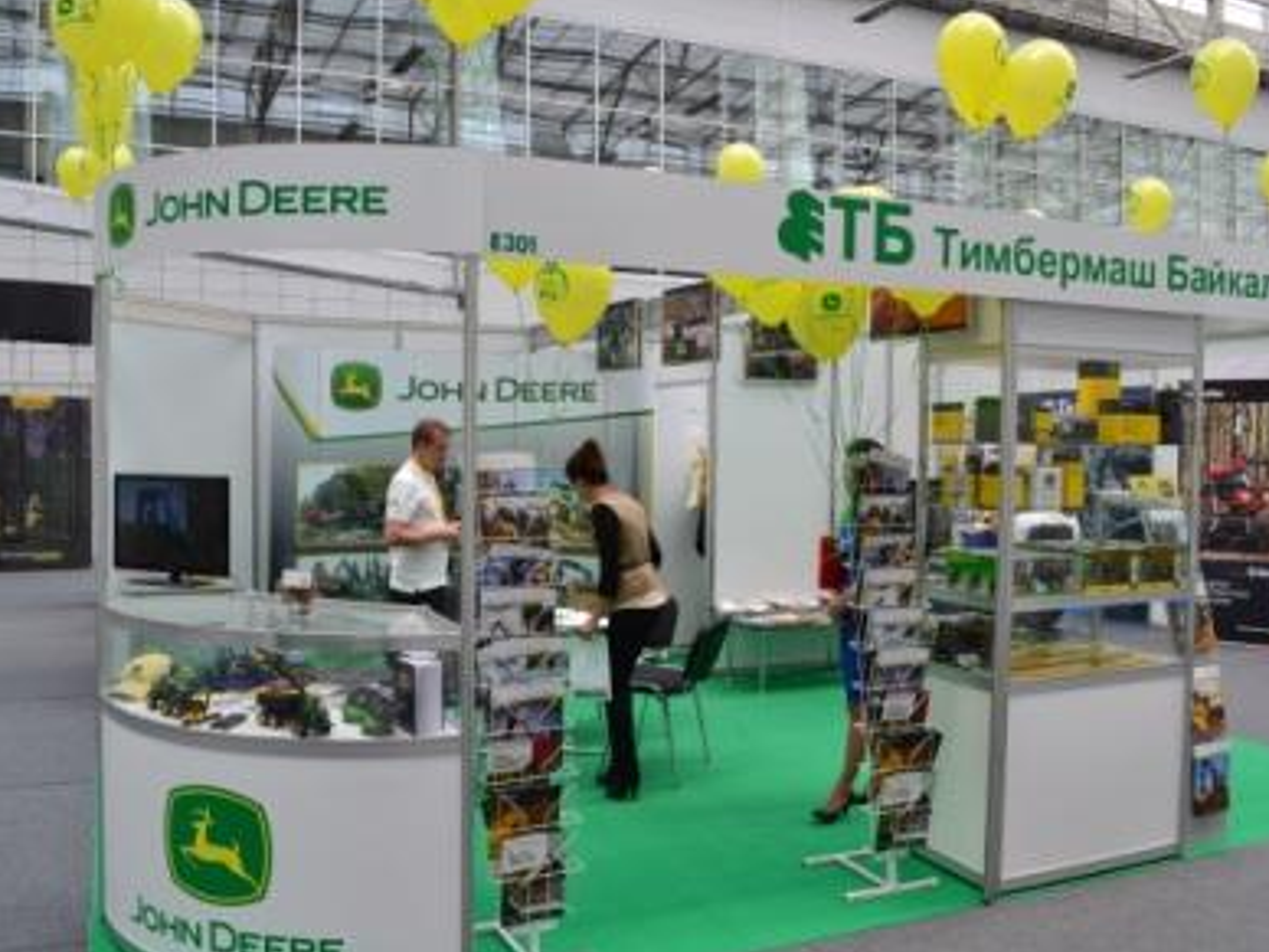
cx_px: 618
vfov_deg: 46.8
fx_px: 1100
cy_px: 476
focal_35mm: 30
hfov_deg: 60.0
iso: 400
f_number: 9
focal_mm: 18
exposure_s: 1/80
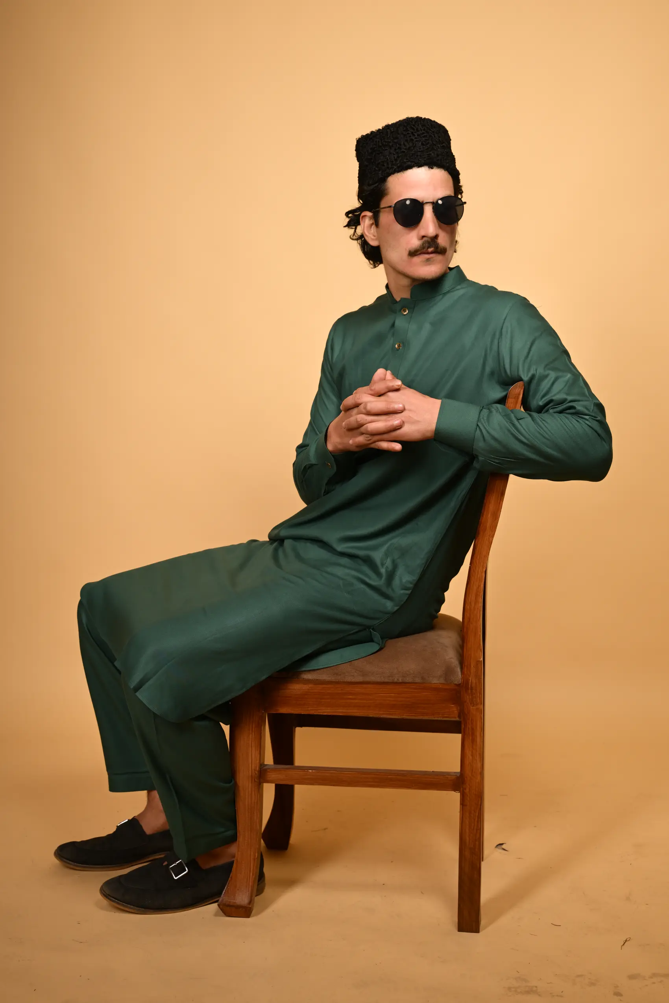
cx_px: 334
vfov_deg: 41.9
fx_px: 1310
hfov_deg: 28.6
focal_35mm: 47
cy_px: 502
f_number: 6.3
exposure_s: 1/200
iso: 160
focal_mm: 47
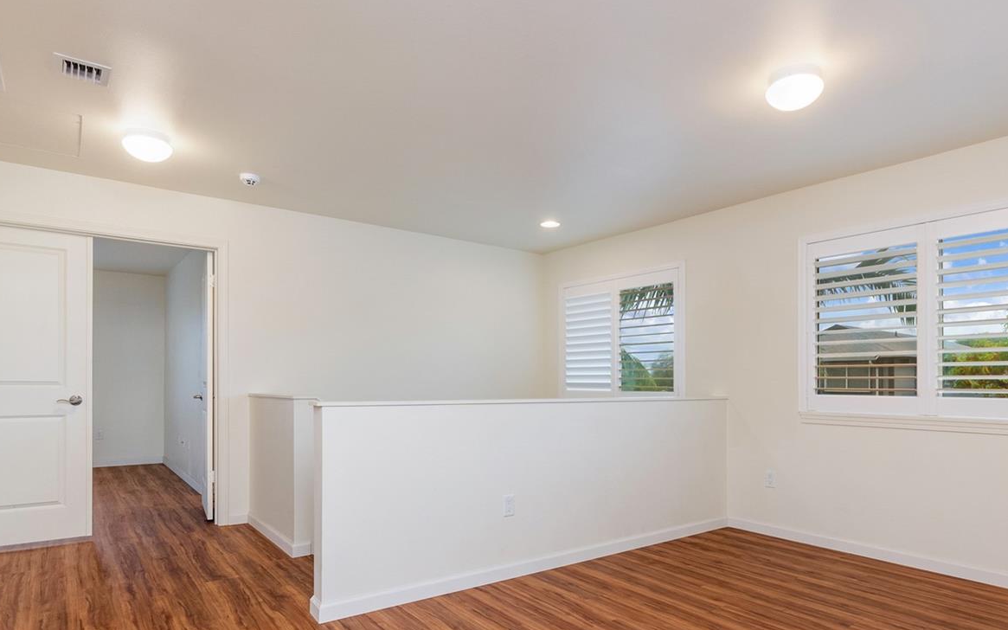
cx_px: 529
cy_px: 402
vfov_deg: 56.4
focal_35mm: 21
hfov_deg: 82.2
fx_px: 577
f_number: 8
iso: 500
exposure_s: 1/50
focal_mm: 10
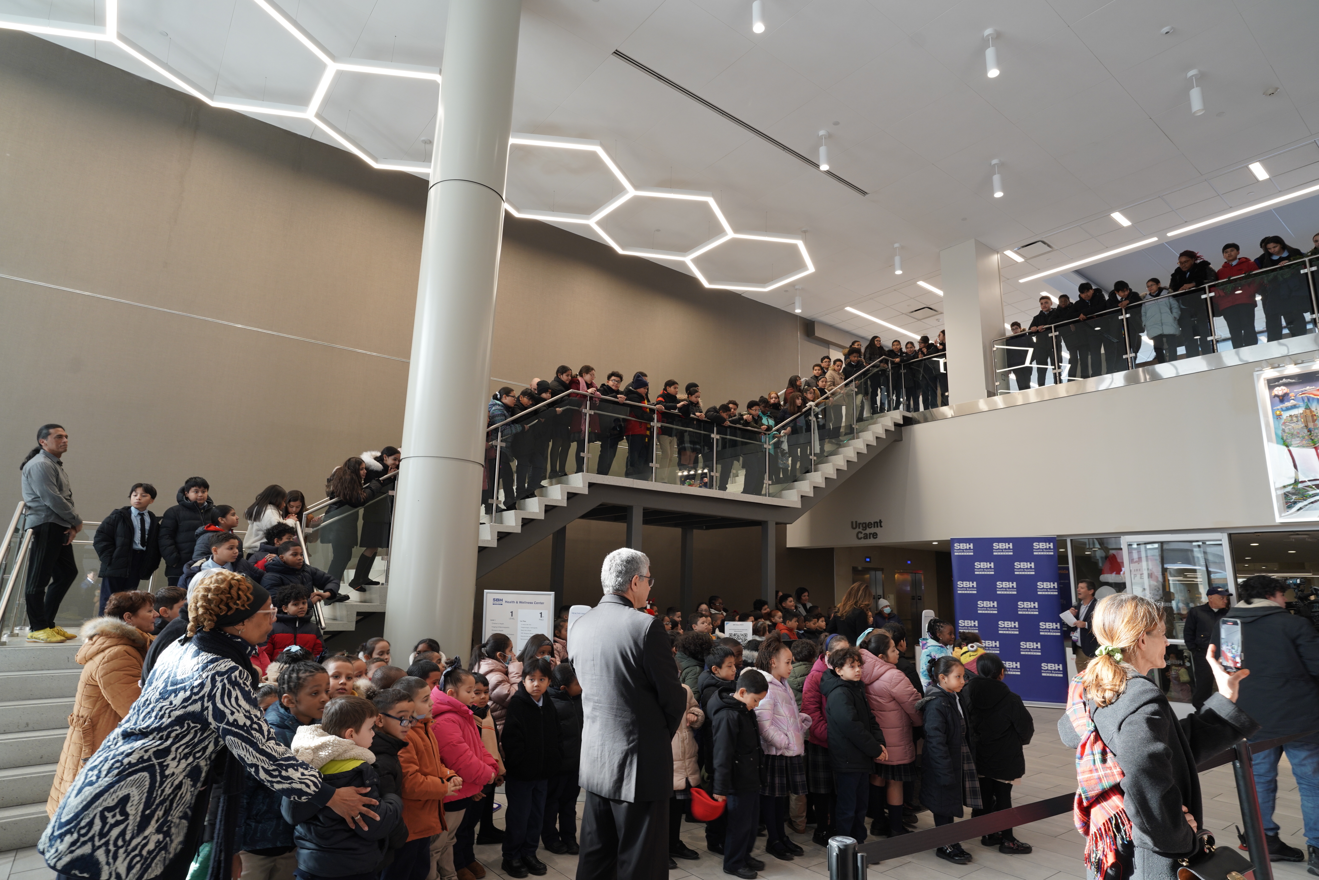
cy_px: 440
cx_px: 660
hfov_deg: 84.0
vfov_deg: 61.9
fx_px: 733
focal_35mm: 20
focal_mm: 20
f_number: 6.3
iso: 400
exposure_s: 1/30
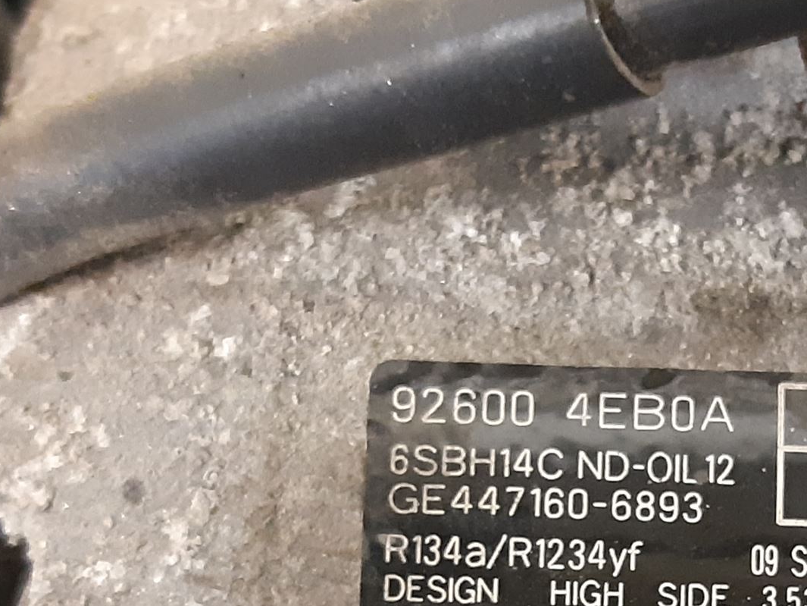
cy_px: 562
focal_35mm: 50
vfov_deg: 27.9
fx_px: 1166
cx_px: 649
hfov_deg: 36.8
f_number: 1.7
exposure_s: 1/25
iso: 640
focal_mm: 3.93
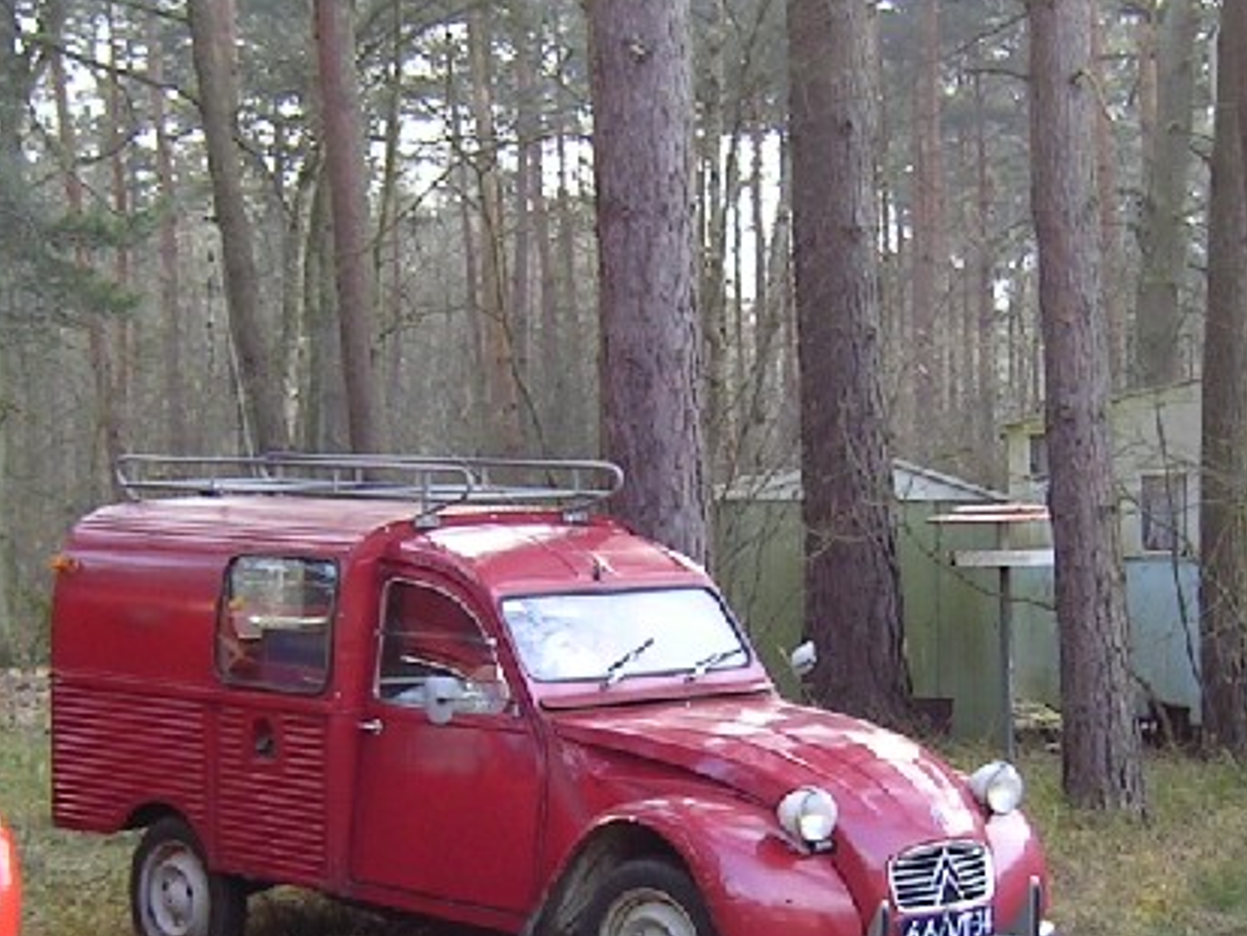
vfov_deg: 16.5
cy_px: 761
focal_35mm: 89
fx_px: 3208
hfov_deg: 22.0
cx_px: 642
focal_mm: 5.6
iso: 50
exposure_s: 1/79.6
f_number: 2.8
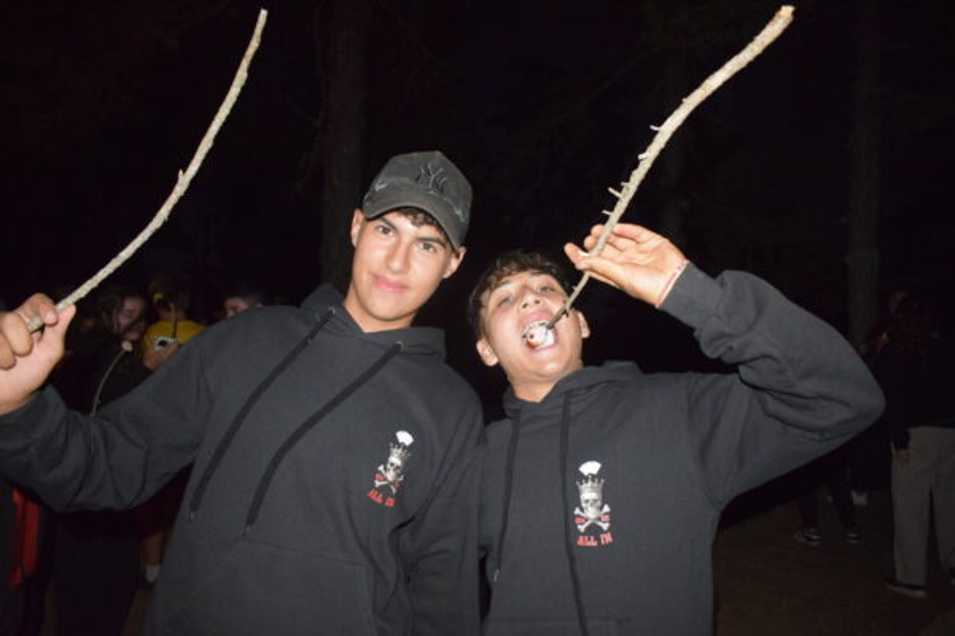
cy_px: 318
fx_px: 716
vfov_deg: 47.9
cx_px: 478
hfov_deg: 67.4
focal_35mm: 27
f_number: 3.5
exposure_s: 1/60
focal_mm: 18
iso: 3200
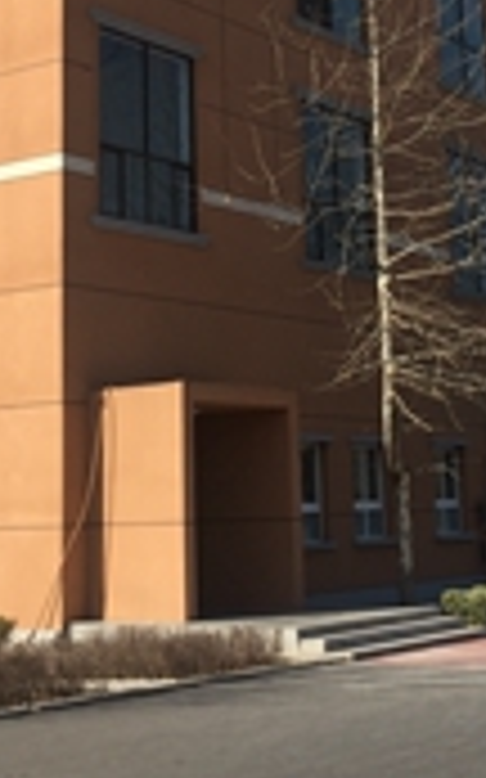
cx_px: 261
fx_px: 1506
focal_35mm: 71
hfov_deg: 18.3
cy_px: 162
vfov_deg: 28.4
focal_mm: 4.15
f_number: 2.2
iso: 32
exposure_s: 1/1582
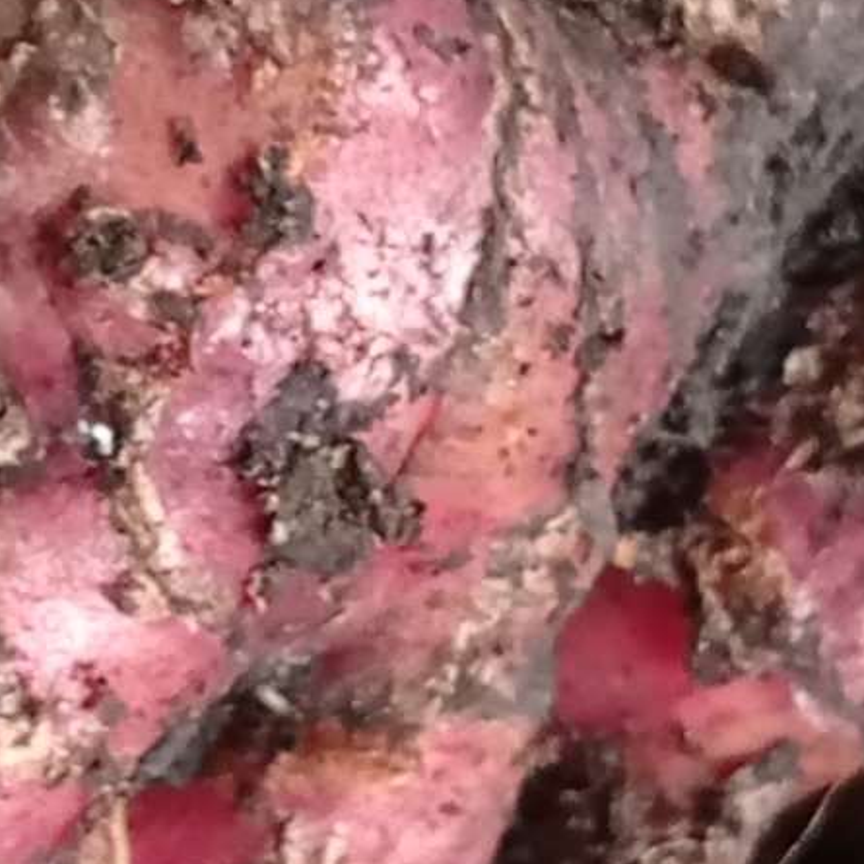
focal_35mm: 222
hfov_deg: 7.9
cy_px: 406
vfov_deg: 7.9
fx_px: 6269
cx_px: 482
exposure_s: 1/25
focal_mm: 4.7
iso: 571
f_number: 1.79
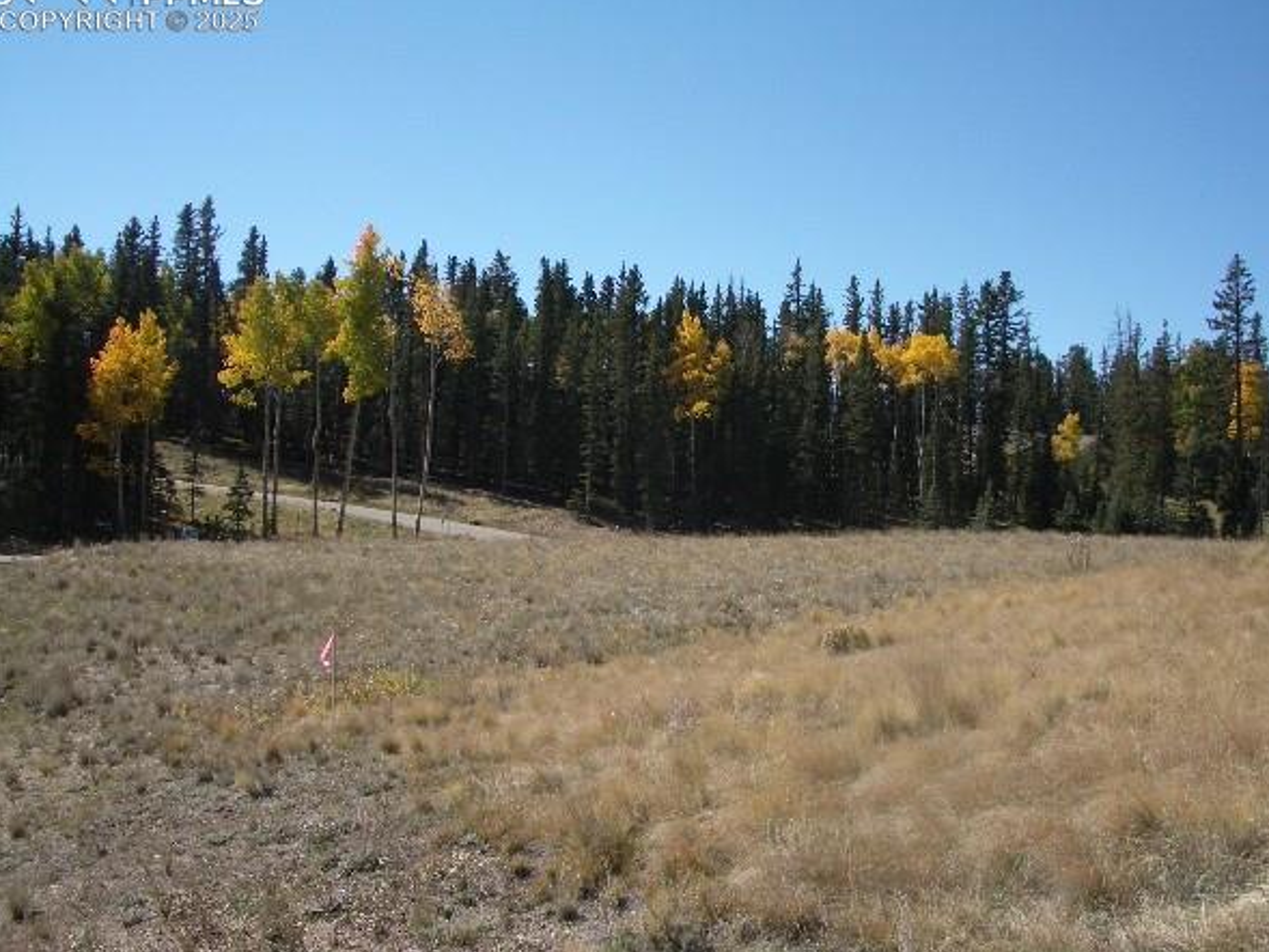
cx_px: 683
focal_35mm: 38
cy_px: 474
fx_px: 1393
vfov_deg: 37.7
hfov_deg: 48.9
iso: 80
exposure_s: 1/500
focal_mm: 5.8
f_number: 4.3
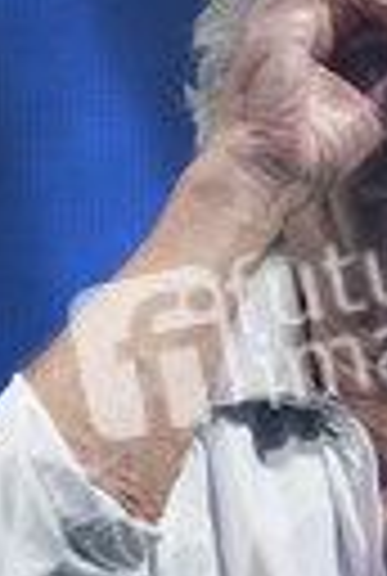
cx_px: 434
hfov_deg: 3.2
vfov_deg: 4.8
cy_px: 558
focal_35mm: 427
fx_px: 6848
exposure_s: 1/80
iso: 1600
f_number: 5.6
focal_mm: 137
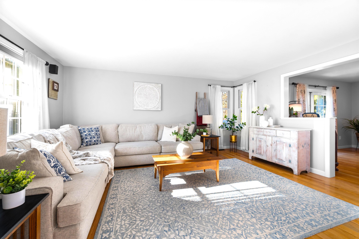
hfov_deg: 100.4
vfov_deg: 77.2
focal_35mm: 15
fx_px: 149
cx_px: 180
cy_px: 120
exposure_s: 1/2
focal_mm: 15
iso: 250
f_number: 7.1
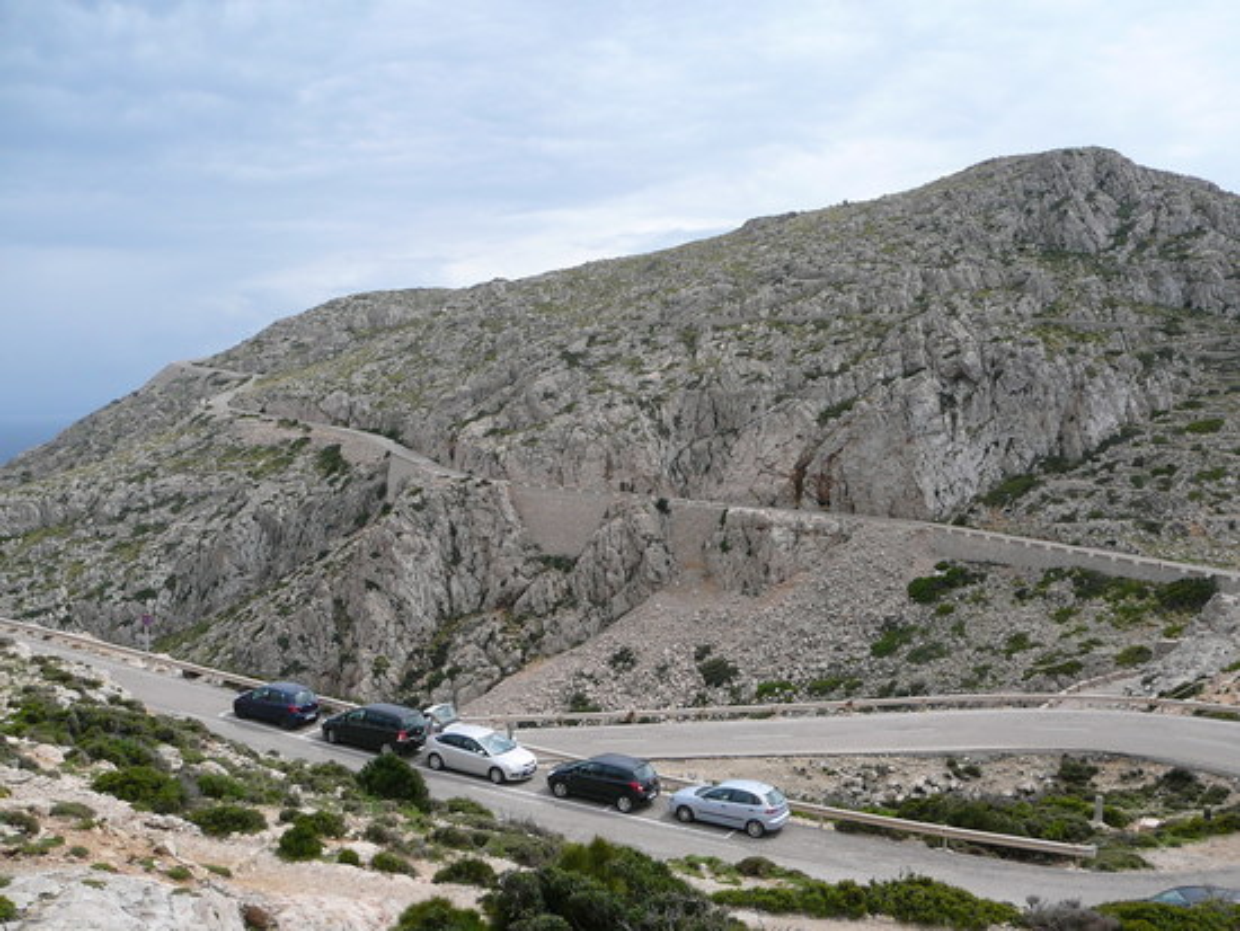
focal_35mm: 35
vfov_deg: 40.7
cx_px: 620
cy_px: 466
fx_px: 1254
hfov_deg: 52.6
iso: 80
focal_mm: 5.2
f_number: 5
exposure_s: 1/400
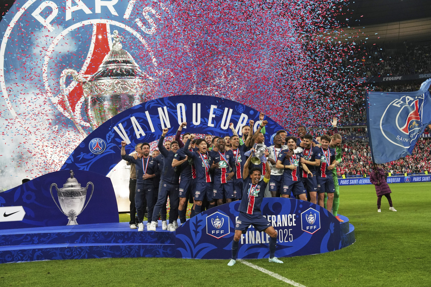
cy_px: 144
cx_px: 216
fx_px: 575
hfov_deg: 41.1
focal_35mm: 48
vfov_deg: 28.1
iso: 2000
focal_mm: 48
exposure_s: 1/1600
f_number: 4
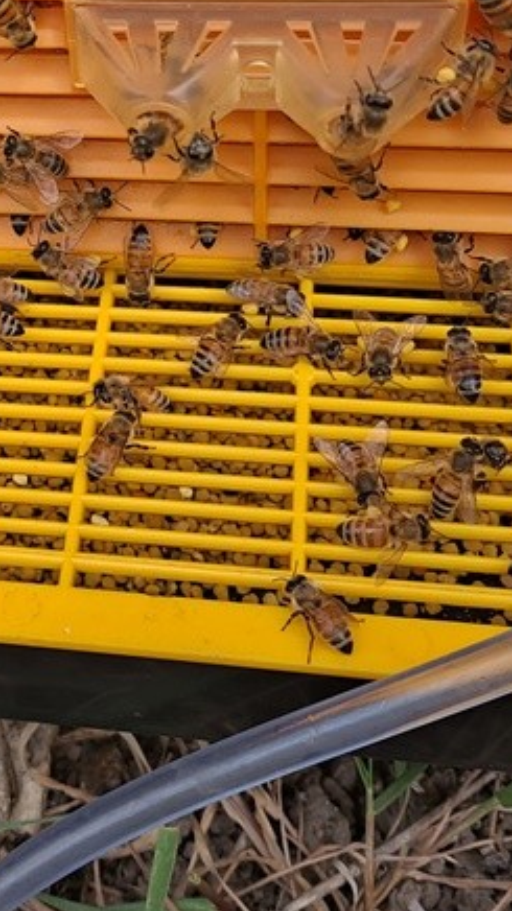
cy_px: 194
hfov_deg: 19.5
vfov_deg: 34.0
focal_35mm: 60
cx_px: 15
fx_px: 1449
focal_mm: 5.23
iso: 25
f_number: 1.8
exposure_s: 1/370
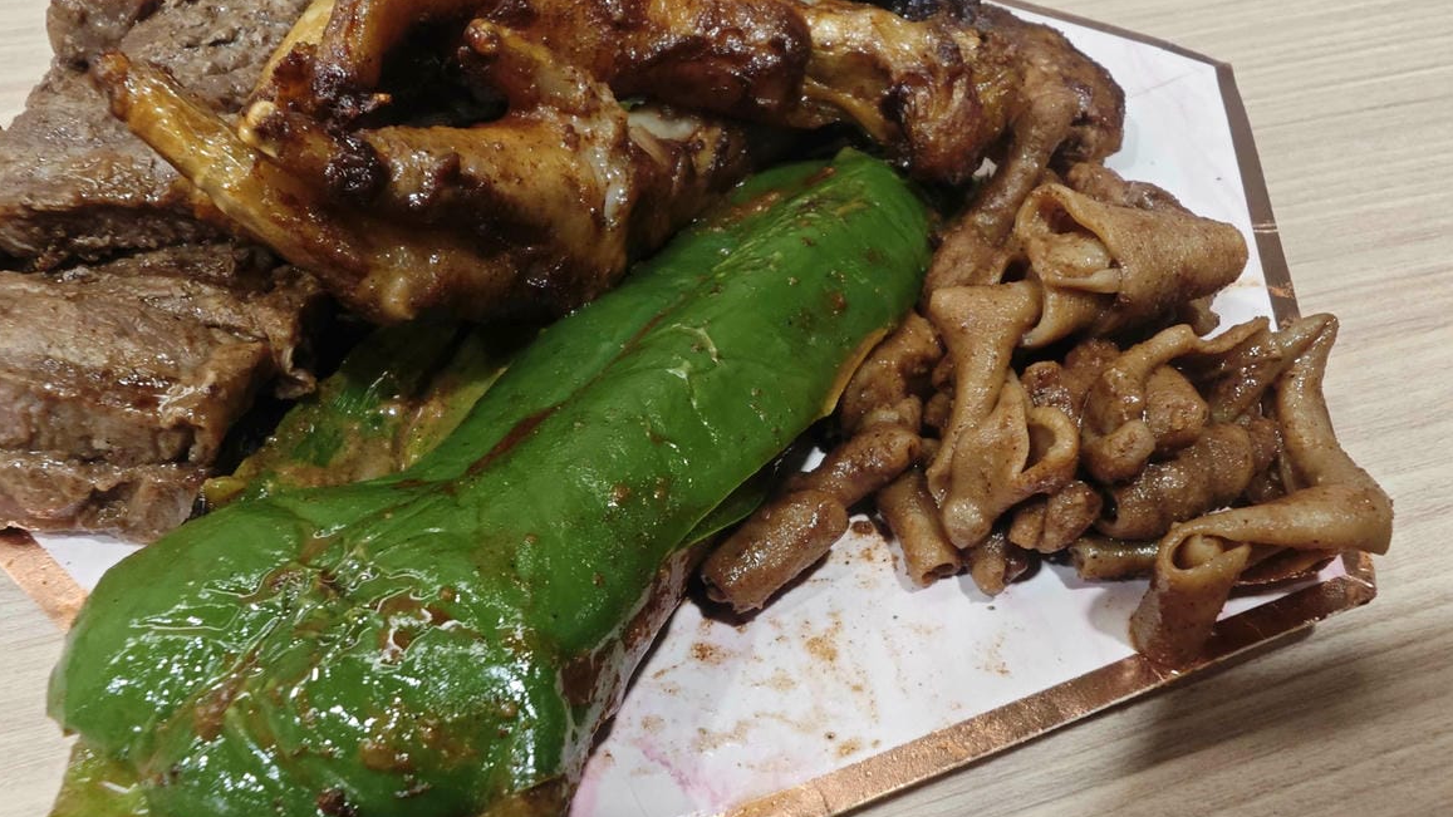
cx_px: 701
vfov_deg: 44.3
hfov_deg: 71.9
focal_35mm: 26
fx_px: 1002
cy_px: 471
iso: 125
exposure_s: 1/30
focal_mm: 2.03
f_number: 1.8
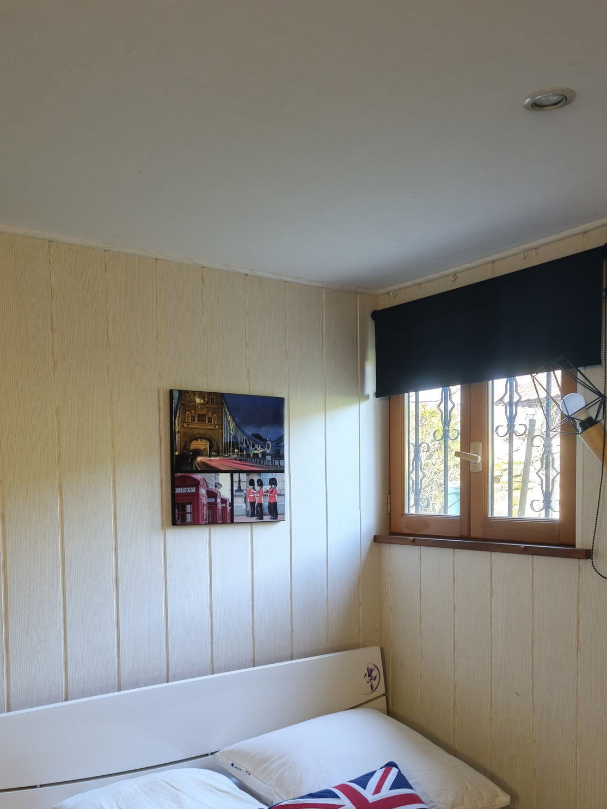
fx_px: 772
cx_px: 303
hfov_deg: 42.9
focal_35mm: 33
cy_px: 520
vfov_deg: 54.5
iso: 400
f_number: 1.7
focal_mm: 5.35
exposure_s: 1/50
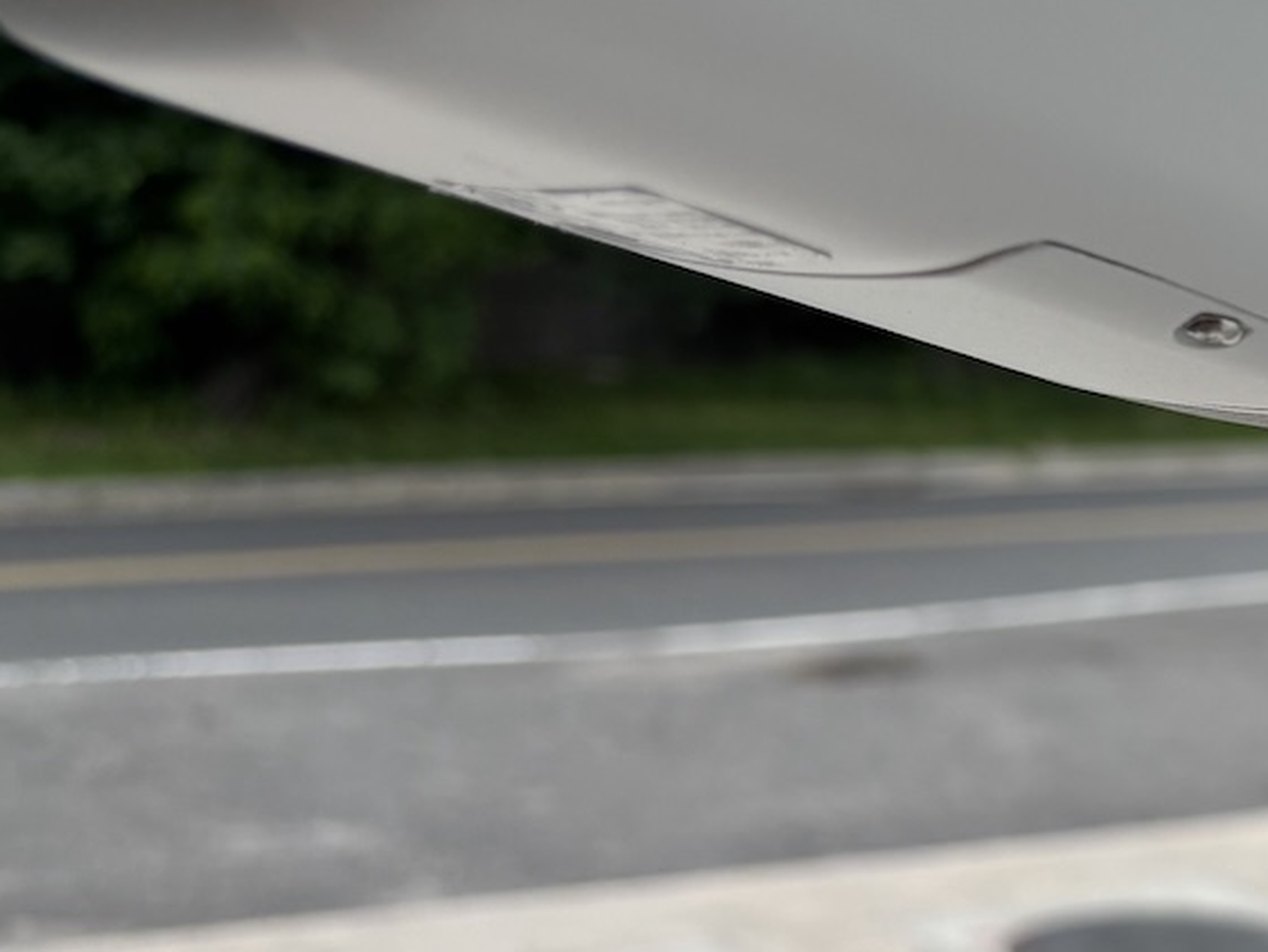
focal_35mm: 74
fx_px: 2712
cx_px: 1796
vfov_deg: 19.9
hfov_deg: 22.5
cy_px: 435
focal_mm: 5.96
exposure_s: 1/1016
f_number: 1.6
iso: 50
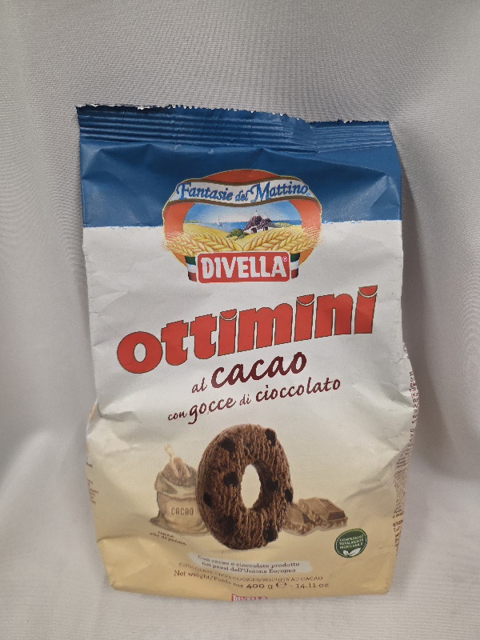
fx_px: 425
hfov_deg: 58.9
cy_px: 320
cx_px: 240
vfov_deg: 73.9
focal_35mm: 23
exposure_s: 1/101
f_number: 1.7
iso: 400
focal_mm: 6.3
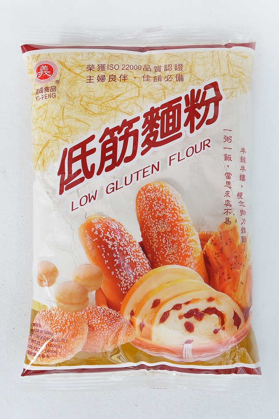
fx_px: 814
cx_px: 140
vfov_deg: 28.8
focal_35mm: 70
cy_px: 210
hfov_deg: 19.5
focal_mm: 70
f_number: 8
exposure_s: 1/60
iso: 800
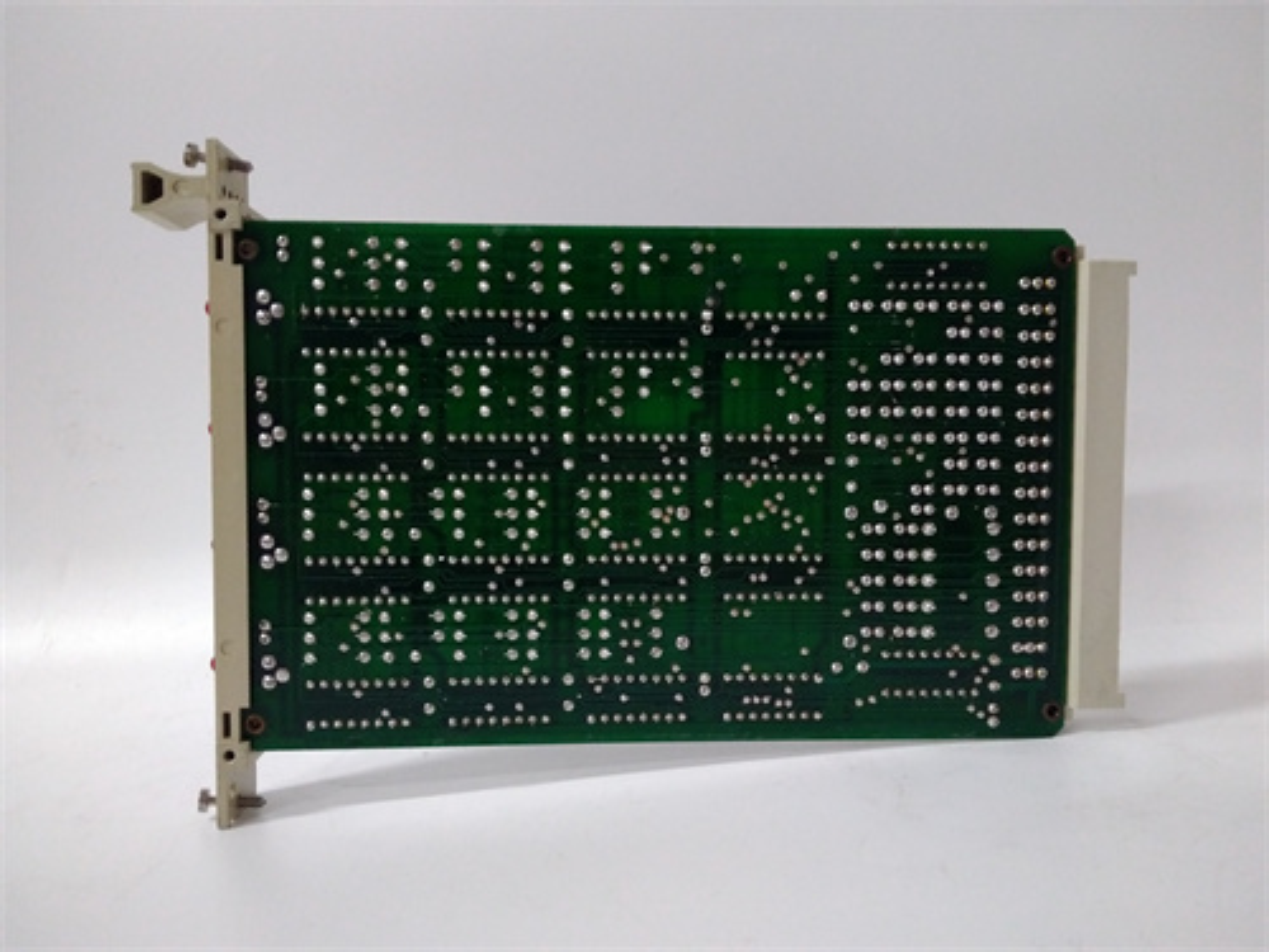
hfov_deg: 65.3
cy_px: 476
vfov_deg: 51.4
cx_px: 634
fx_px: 990
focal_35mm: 27
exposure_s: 1/33
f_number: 2
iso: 636
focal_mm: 3.79
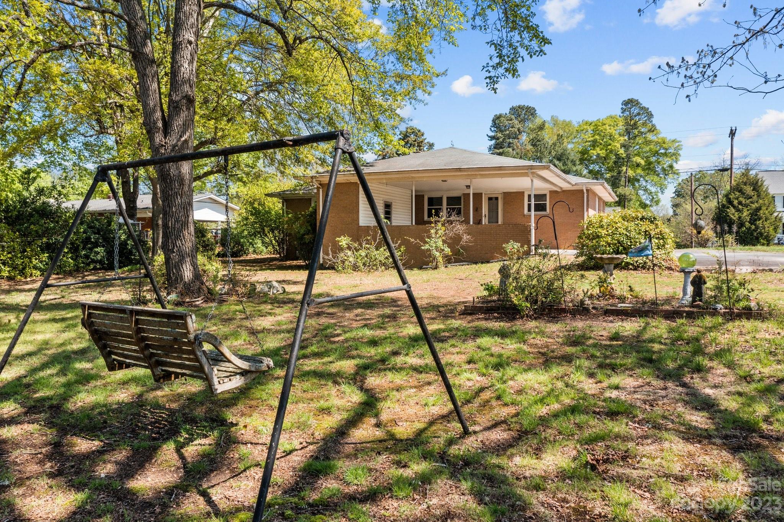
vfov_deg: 46.4
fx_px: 610
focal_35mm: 28
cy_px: 261
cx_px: 392
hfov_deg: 65.5
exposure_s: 1/320
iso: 100
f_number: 5.6
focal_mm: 10.26
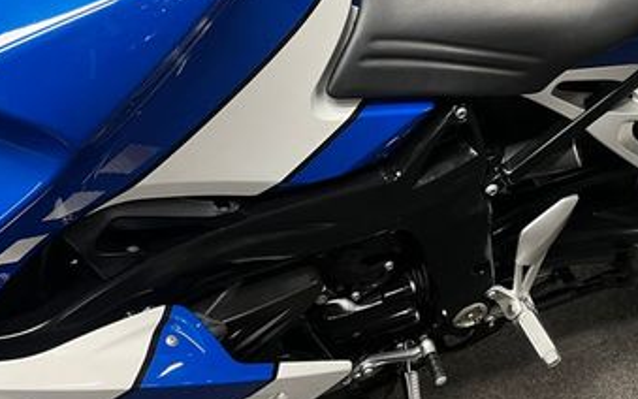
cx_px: 533
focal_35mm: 52
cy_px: 49
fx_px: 904
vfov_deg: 24.3
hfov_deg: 37.1
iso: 125
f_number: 1.6
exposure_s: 1/50
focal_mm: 5.1
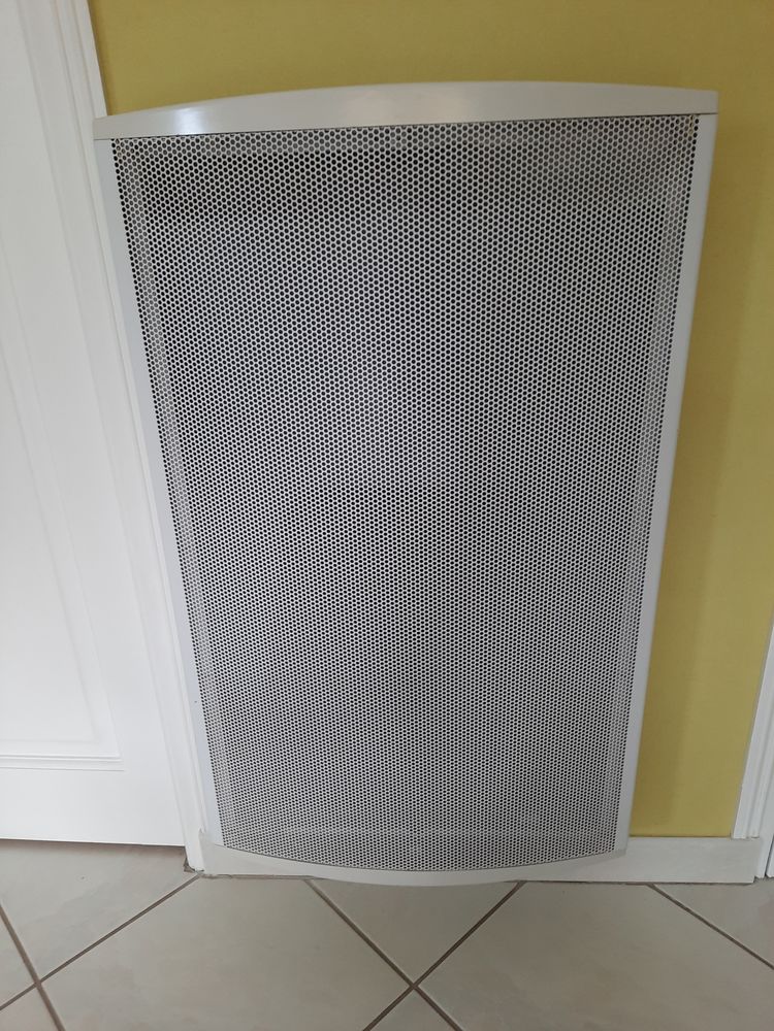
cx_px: 387
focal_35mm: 25
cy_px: 516
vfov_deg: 69.4
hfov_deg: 54.9
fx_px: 745
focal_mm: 4.6
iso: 200
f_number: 2
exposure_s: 1/50
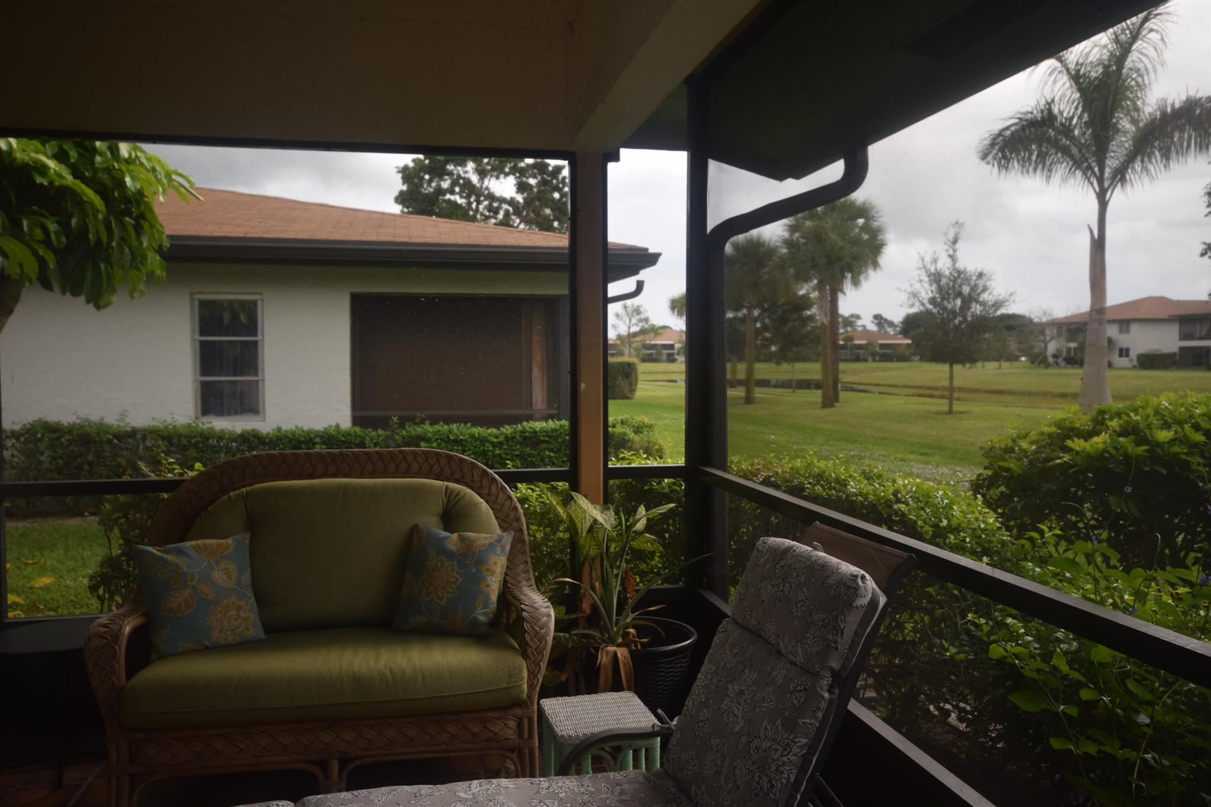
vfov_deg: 43.6
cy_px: 404
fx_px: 1009
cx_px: 606
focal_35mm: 30
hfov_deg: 61.9
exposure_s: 1/125
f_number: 5.6
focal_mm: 20
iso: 220
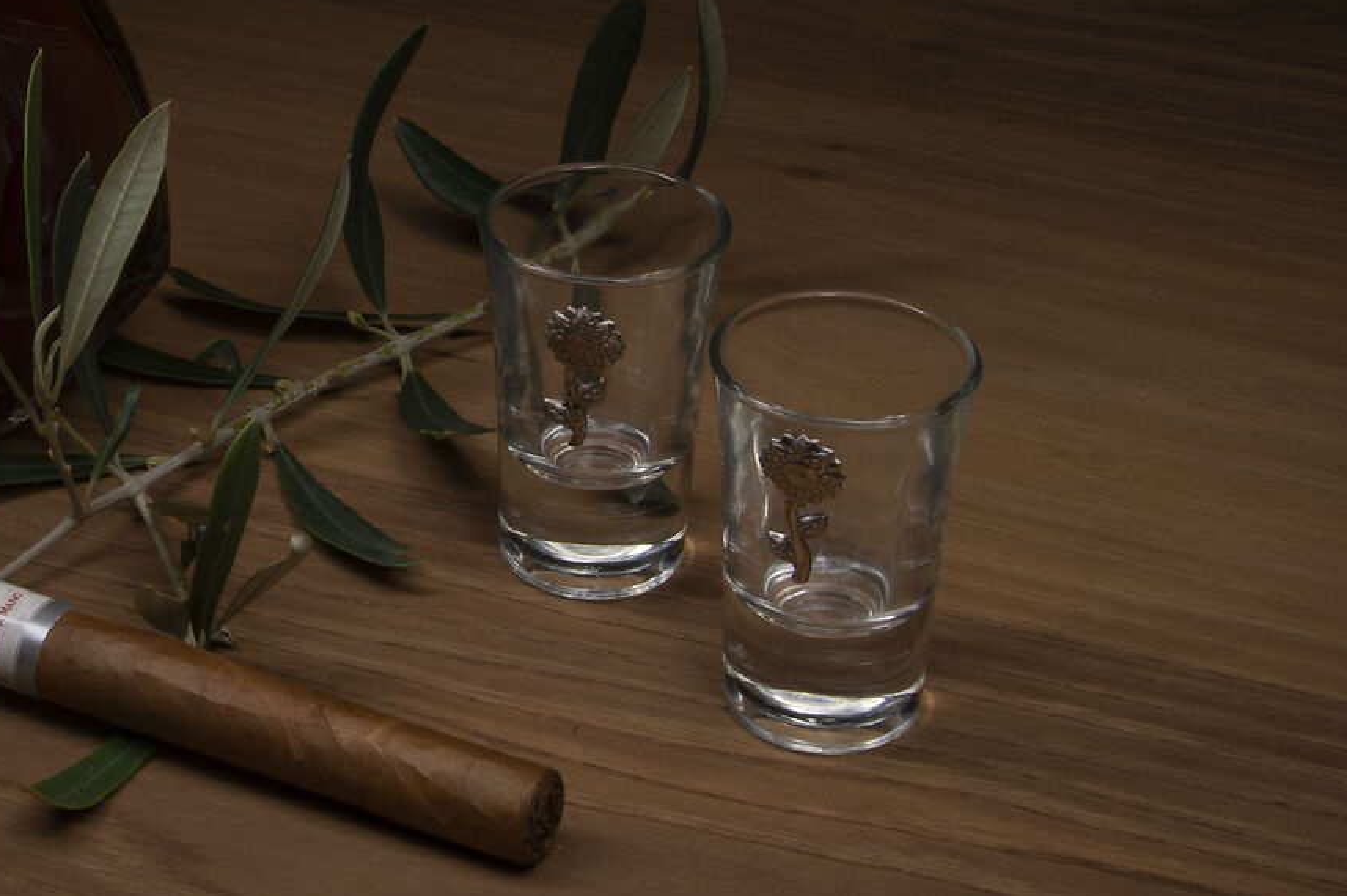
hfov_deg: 18.0
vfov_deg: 12.1
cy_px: 111
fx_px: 4187
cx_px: 130
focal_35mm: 112
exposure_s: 8
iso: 100
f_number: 22
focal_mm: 40
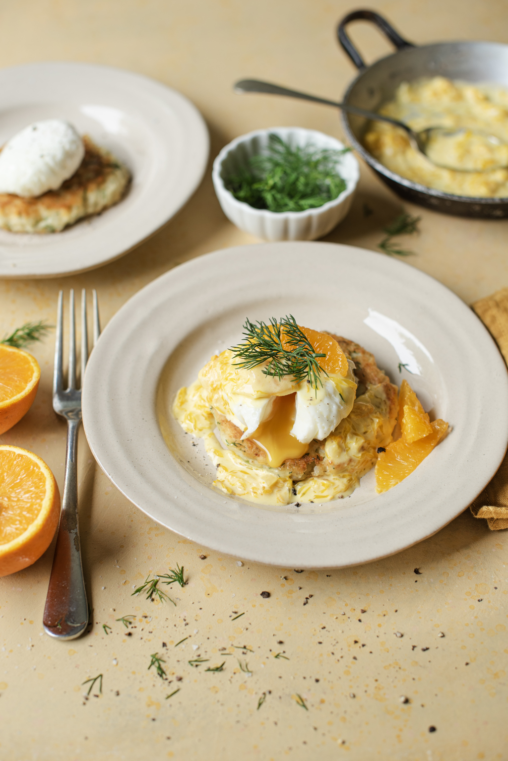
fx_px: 1057
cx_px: 254
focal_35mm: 50
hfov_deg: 27.0
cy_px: 380
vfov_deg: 39.6
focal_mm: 50
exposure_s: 1/25
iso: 125
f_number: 4
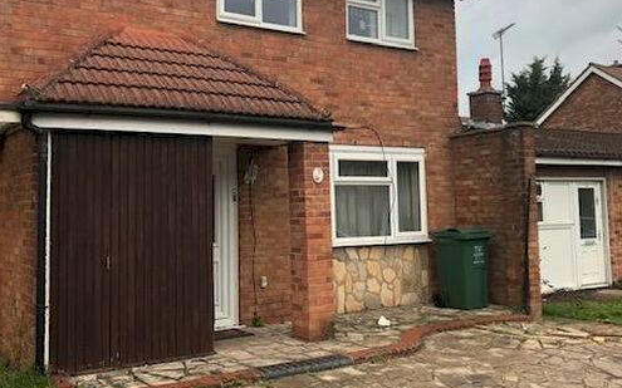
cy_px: 153
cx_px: 298
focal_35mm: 42
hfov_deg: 47.2
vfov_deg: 30.4
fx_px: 712
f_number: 1.8
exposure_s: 1/209
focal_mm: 3.99
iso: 20
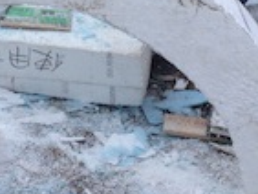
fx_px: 925
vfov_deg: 11.6
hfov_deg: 15.8
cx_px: 71
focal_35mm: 124
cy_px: -61
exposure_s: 1/120
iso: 64
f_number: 2.4
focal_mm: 4.28
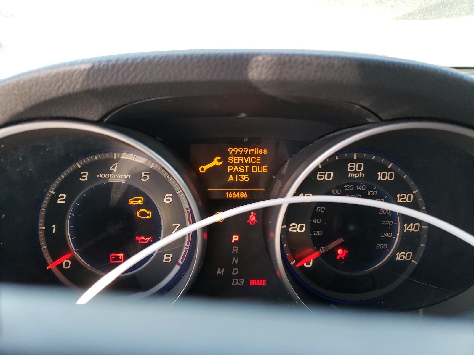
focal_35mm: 26
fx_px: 356
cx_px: 237
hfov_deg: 67.3
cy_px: 178
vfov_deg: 53.1
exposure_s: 1/120
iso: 80
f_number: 1.5
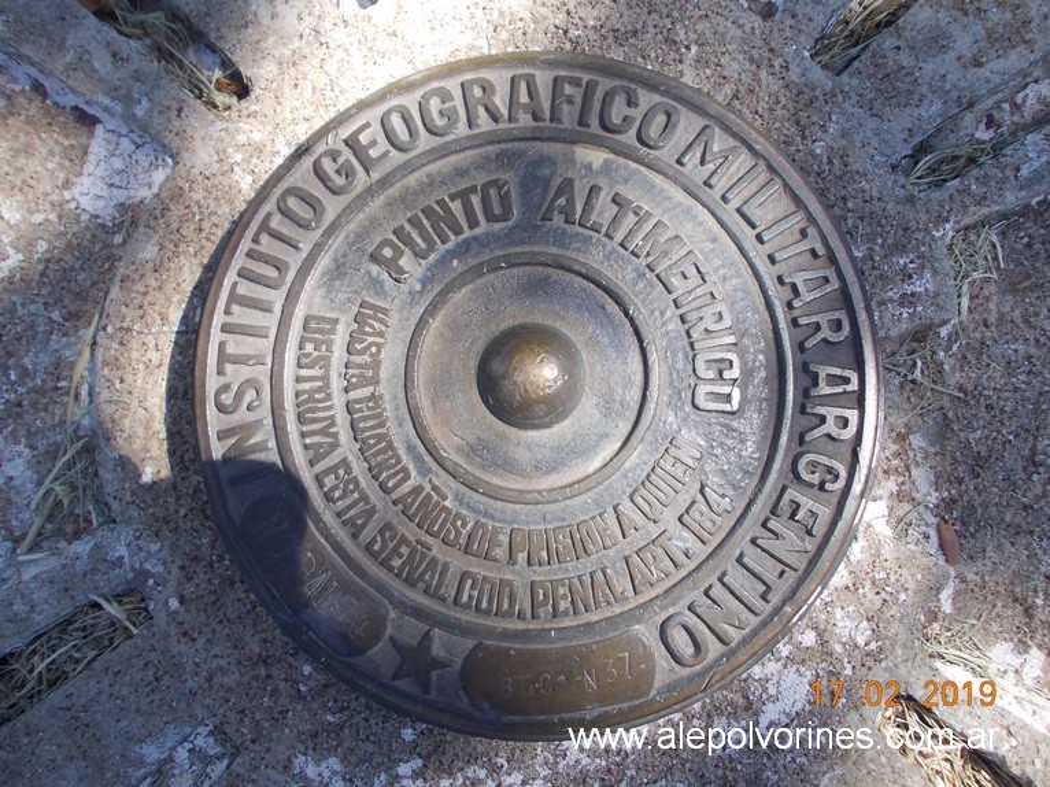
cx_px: 525
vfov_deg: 49.7
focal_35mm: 28
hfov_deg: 63.5
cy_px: 394
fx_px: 849
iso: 80
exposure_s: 1/125
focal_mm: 4
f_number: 5.4
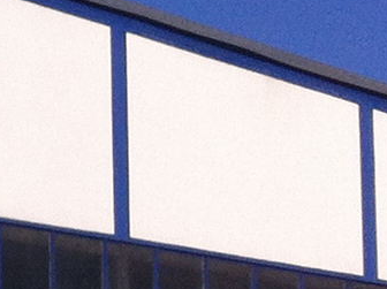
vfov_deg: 5.5
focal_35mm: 270
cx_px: -1062
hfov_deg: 6.3
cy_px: 296
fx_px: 3014
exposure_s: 1/2155
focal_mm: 3.85
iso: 80
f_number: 2.8
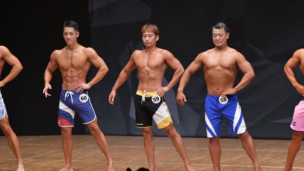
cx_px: 151
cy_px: 99
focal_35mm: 271
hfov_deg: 8.0
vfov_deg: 4.5
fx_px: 2185
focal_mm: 170
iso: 6400
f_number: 5.6
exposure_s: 1/400
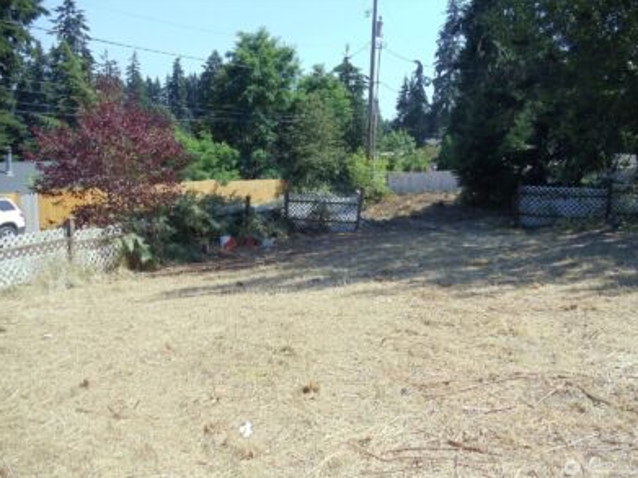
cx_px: 318
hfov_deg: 42.1
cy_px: 241
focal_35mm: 45
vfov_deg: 32.2
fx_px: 829
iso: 100
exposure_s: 1/160
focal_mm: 6
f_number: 7.1
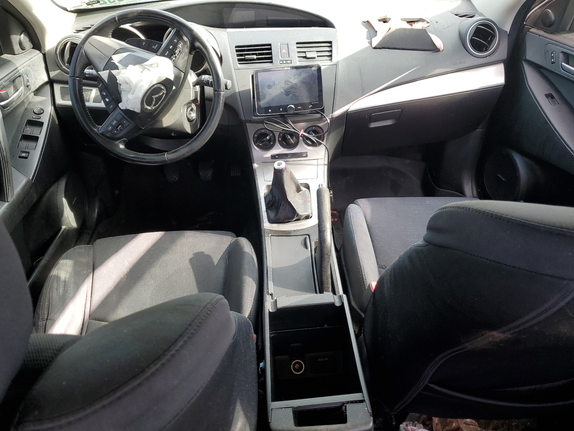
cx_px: 287
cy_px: 216
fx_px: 431
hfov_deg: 67.3
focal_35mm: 26
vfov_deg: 53.1
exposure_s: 1/120
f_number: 1.5
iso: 52
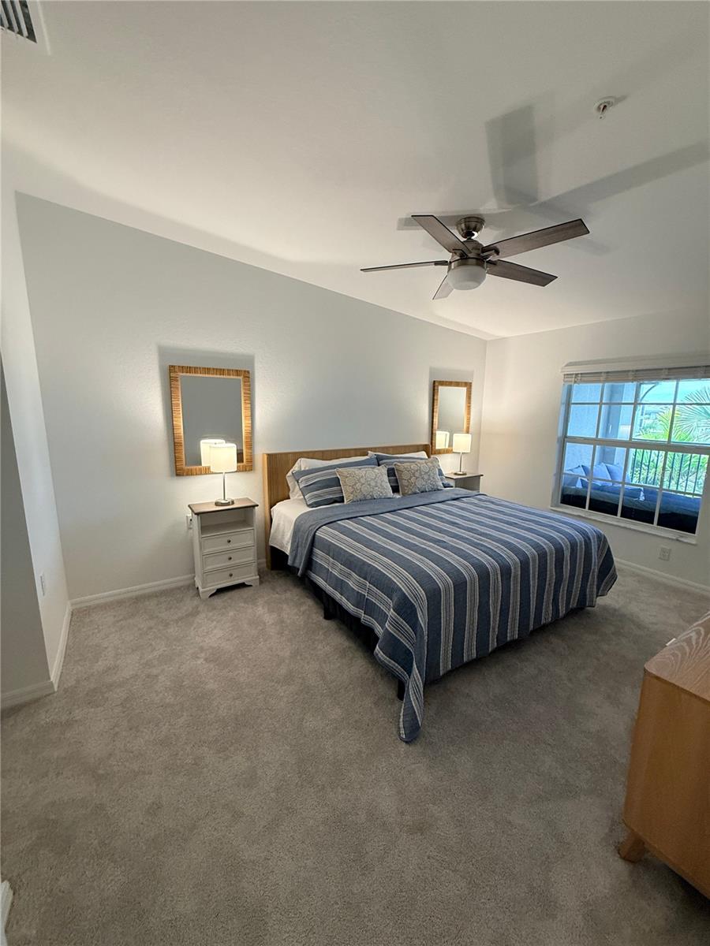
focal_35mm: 14
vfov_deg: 102.1
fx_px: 383
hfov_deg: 85.7
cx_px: 355
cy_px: 473
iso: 250
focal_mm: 2.22
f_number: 2.2
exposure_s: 1/120
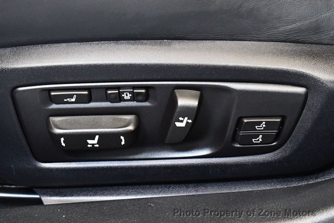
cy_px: 112
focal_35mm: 110
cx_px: 167
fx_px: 1021
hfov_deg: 18.6
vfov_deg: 12.5
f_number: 5.6
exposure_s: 1/60
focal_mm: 55
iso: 5600
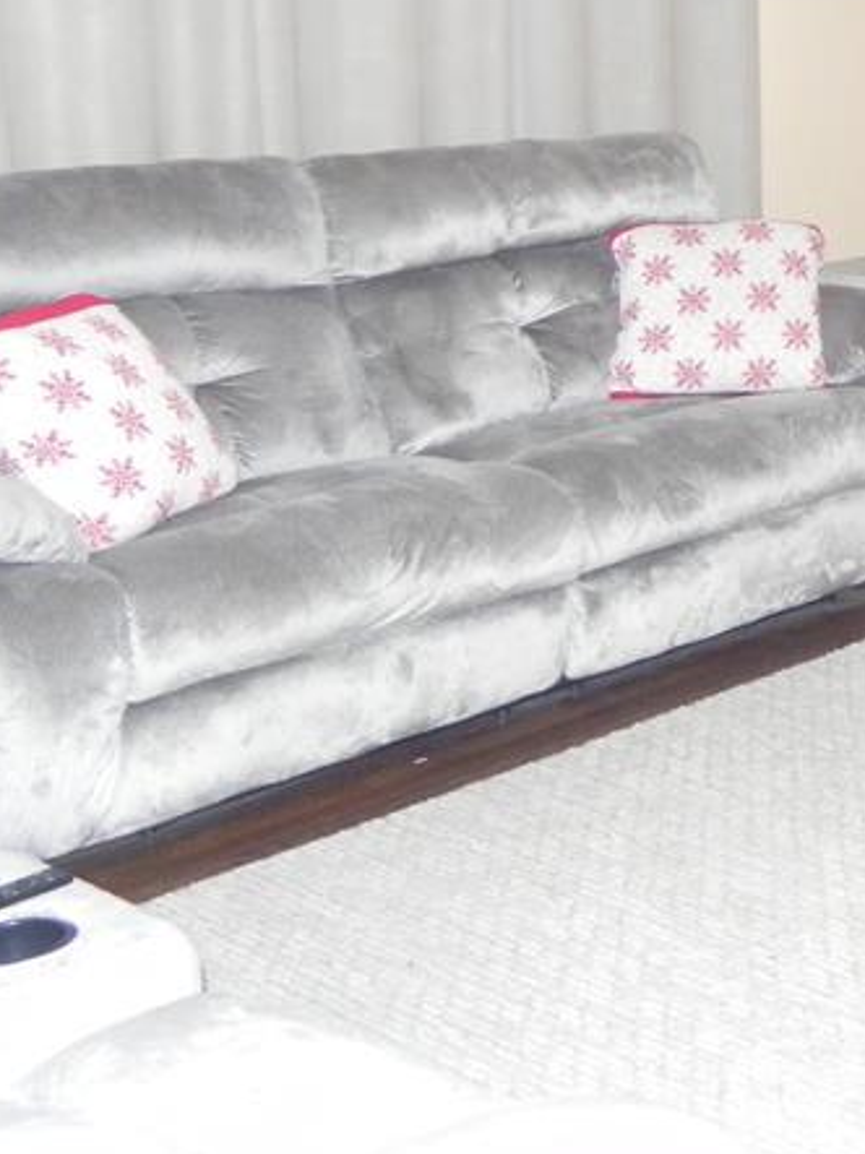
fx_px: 2233
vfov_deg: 28.9
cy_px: 438
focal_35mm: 67
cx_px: 1094
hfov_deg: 20.2
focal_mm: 5.2
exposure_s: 1/30
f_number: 2.8
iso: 429
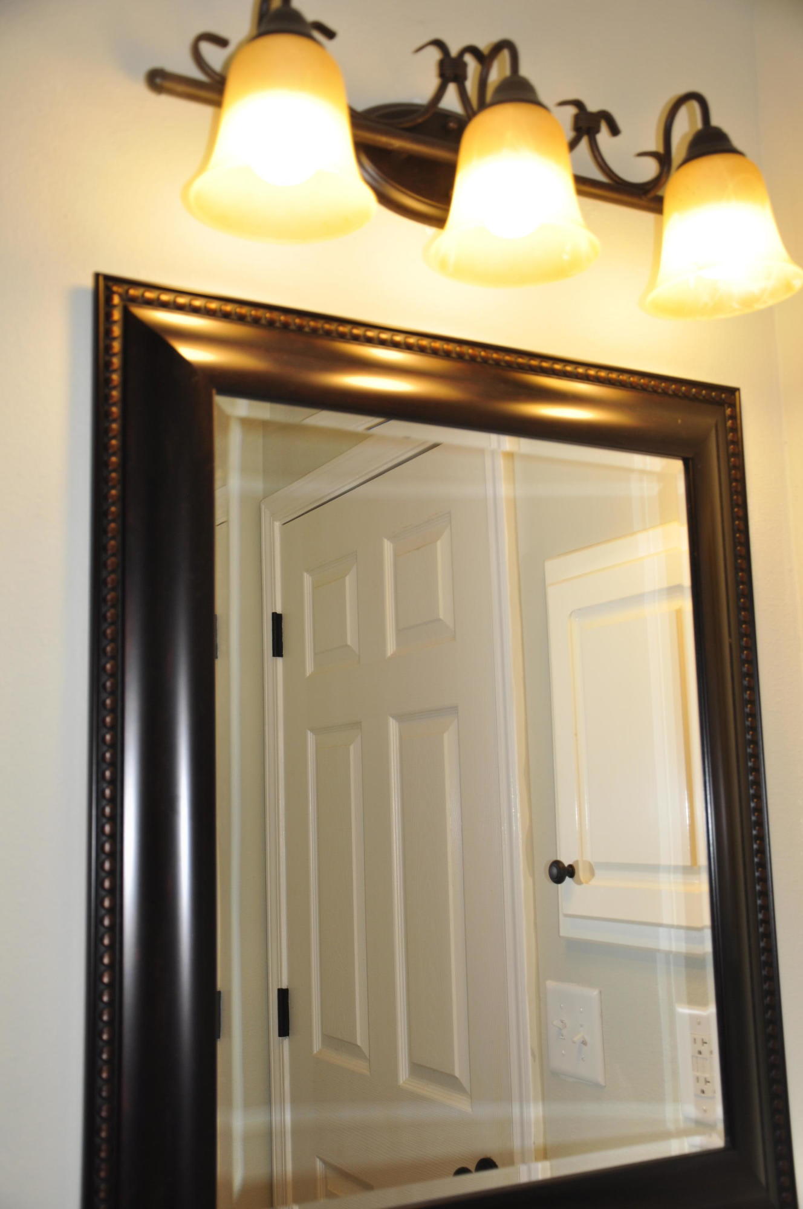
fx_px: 1258
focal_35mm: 38
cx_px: 402
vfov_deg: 51.3
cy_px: 604
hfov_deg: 35.4
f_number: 4
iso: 200
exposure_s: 1/60
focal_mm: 25
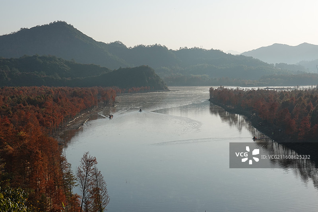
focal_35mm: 61
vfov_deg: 22.3
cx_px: 159
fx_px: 539
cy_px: 106
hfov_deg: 32.9
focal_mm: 22.46
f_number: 9
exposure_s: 1/320
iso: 125
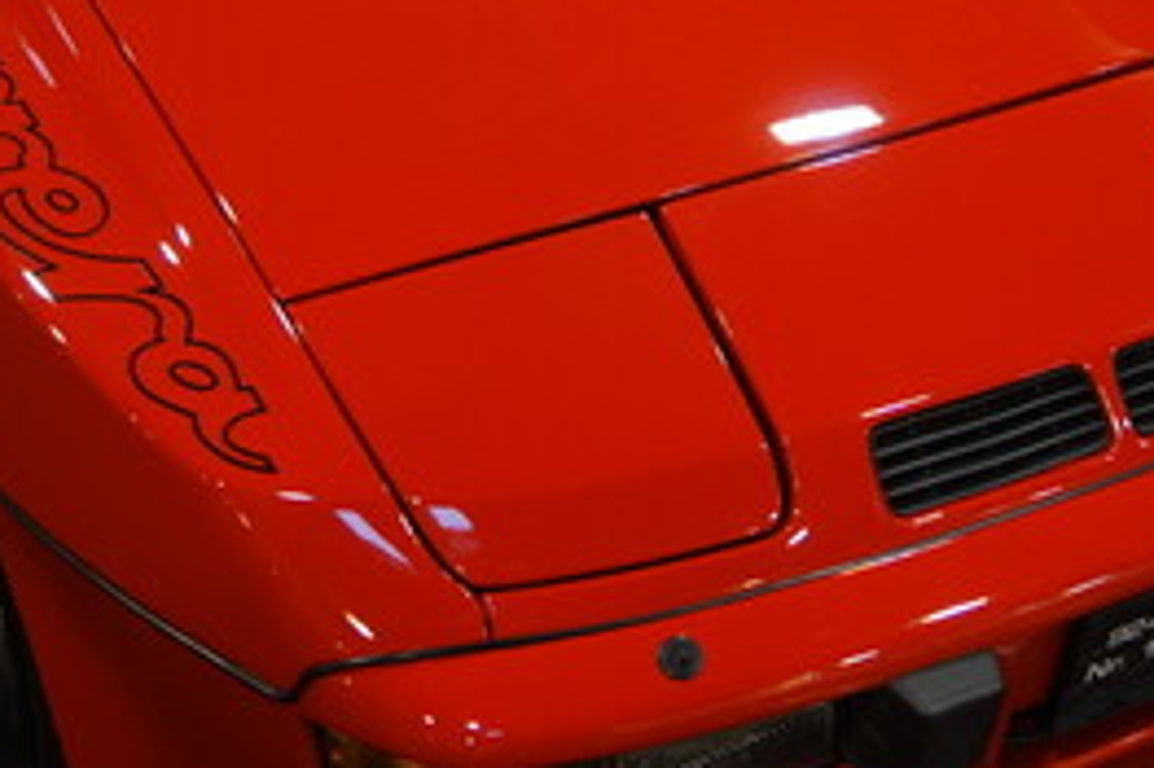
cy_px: 13
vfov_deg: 20.6
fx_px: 2050
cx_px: 702
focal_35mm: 64
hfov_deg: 31.3
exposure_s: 1/60
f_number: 1.8
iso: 160
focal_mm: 10.4
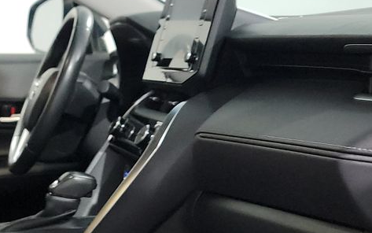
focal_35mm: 86
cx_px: -20
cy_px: 183
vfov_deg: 15.1
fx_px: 872
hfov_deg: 22.9
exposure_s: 1/14
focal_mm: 6.7
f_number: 1.8
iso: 1181
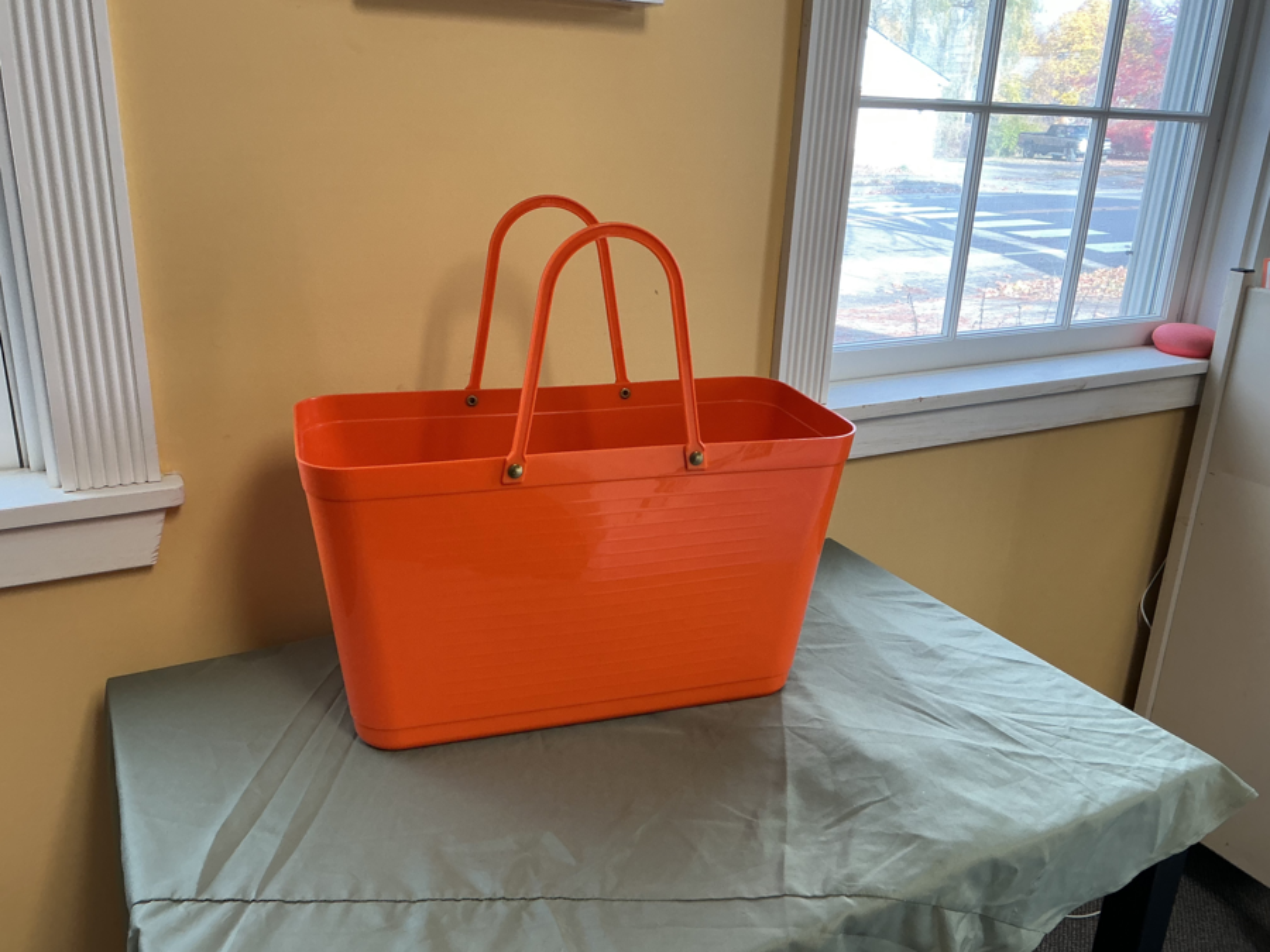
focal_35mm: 29
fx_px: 1064
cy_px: 476
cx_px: 635
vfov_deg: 48.2
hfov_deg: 61.7
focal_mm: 3
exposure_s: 1/60
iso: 64
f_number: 1.8
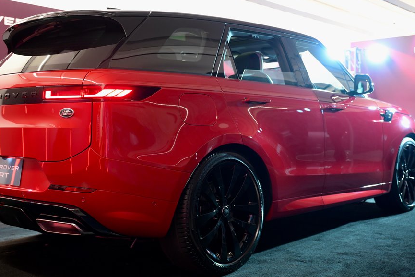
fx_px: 519
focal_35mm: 45
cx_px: 197
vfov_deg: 29.9
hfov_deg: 43.6
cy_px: 123
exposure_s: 1/50
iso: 1600
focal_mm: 38
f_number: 2.8
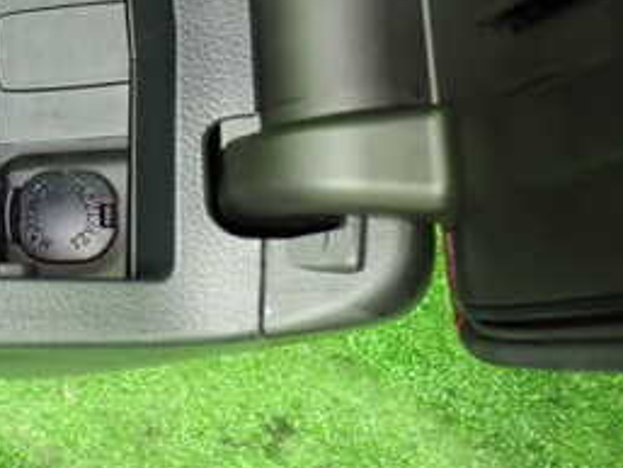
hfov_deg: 25.7
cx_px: -58
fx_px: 1260
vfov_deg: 20.6
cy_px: 41
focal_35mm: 70
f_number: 2.3
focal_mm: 5.4
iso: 800
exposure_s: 1/20
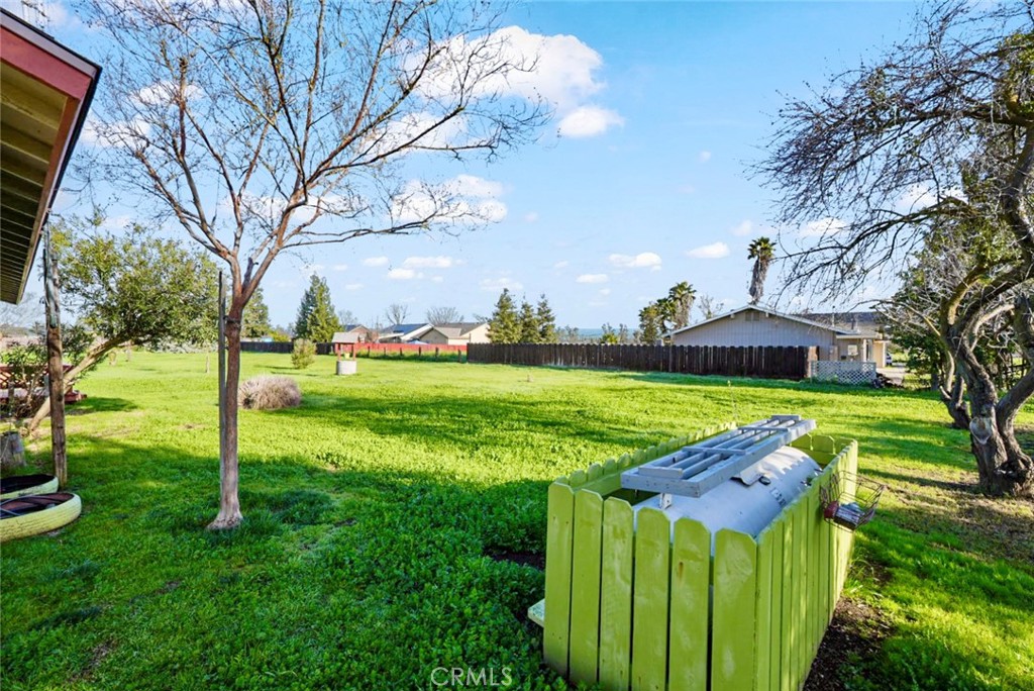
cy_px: 346
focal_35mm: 16
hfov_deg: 96.7
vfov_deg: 73.8
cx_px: 517
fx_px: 460
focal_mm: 16
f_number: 8
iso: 100
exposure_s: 1/160
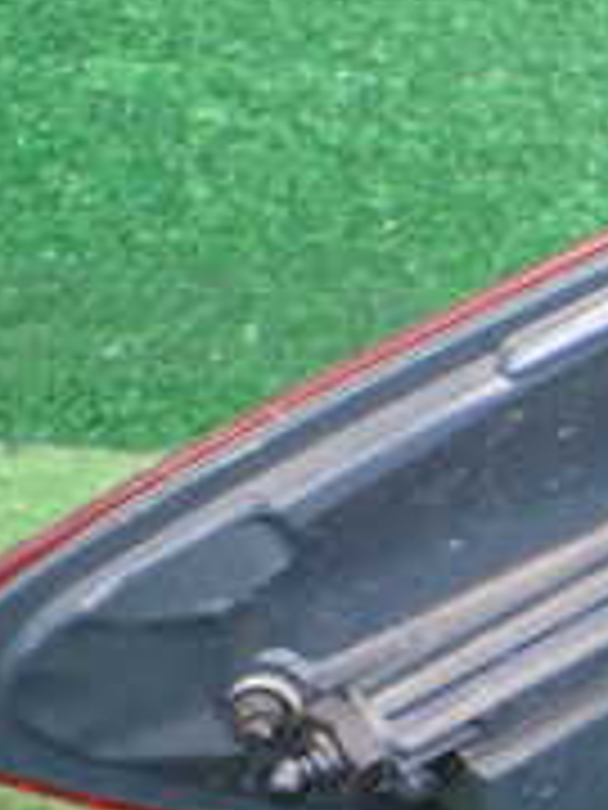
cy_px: 436
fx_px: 2342
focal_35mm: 100
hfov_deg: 13.4
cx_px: 1081
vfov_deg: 19.6
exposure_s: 1/50
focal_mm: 5.4
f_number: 2.3
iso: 800
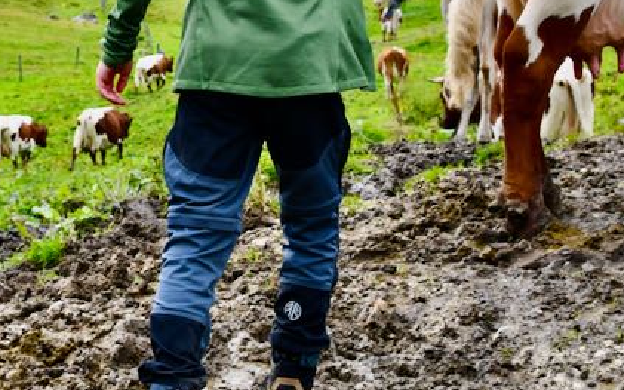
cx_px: 150
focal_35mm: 112
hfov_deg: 18.5
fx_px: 1904
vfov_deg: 11.6
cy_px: 15
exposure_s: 1/250
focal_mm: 28
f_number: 5.6
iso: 250
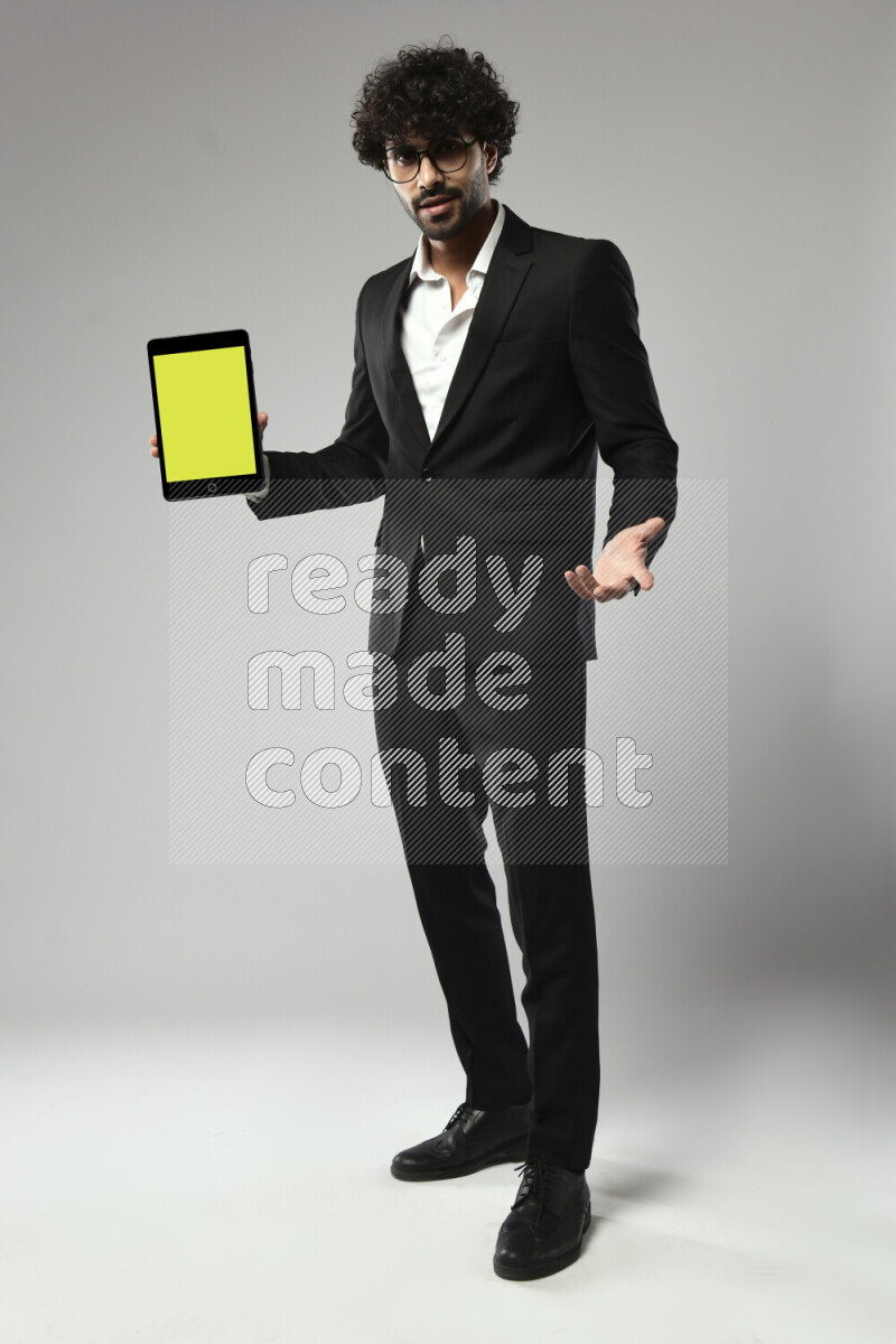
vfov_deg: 50.7
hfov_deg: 35.1
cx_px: 448
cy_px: 672
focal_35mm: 38
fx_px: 1419
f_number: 5.6
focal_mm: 38
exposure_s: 1/125
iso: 400
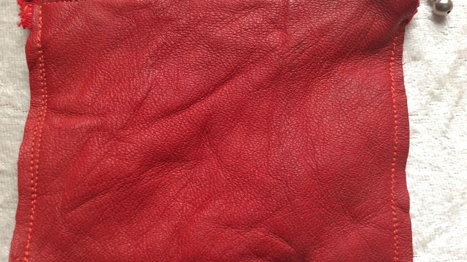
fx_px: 483
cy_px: 133
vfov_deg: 30.4
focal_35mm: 39
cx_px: 234
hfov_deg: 51.6
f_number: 2.4
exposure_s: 1/15
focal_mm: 4.28
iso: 100
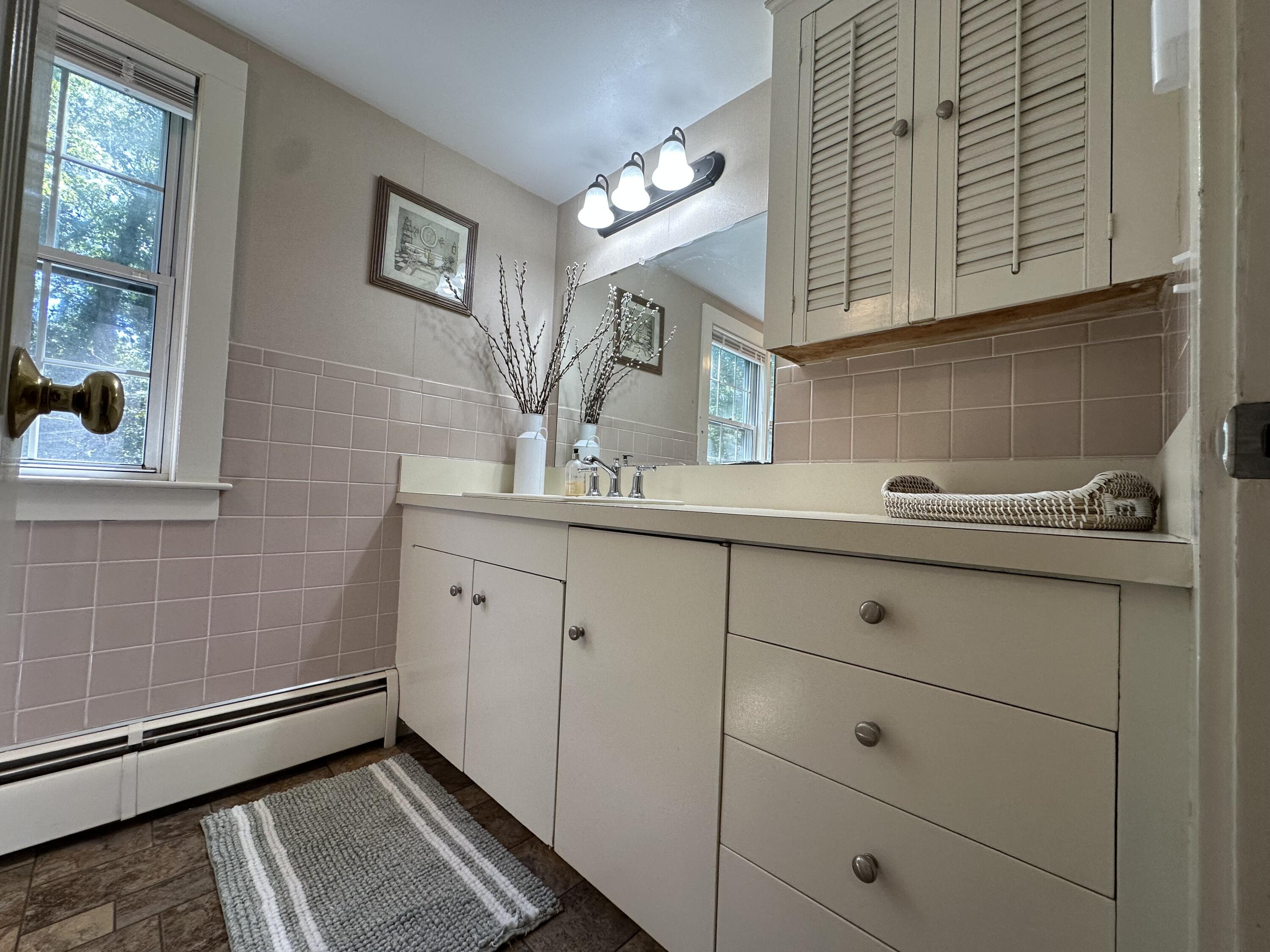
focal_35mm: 14
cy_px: 476
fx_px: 514
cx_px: 635
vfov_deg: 85.7
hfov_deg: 102.1
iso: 125
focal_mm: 2.22
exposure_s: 1/120
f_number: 2.2
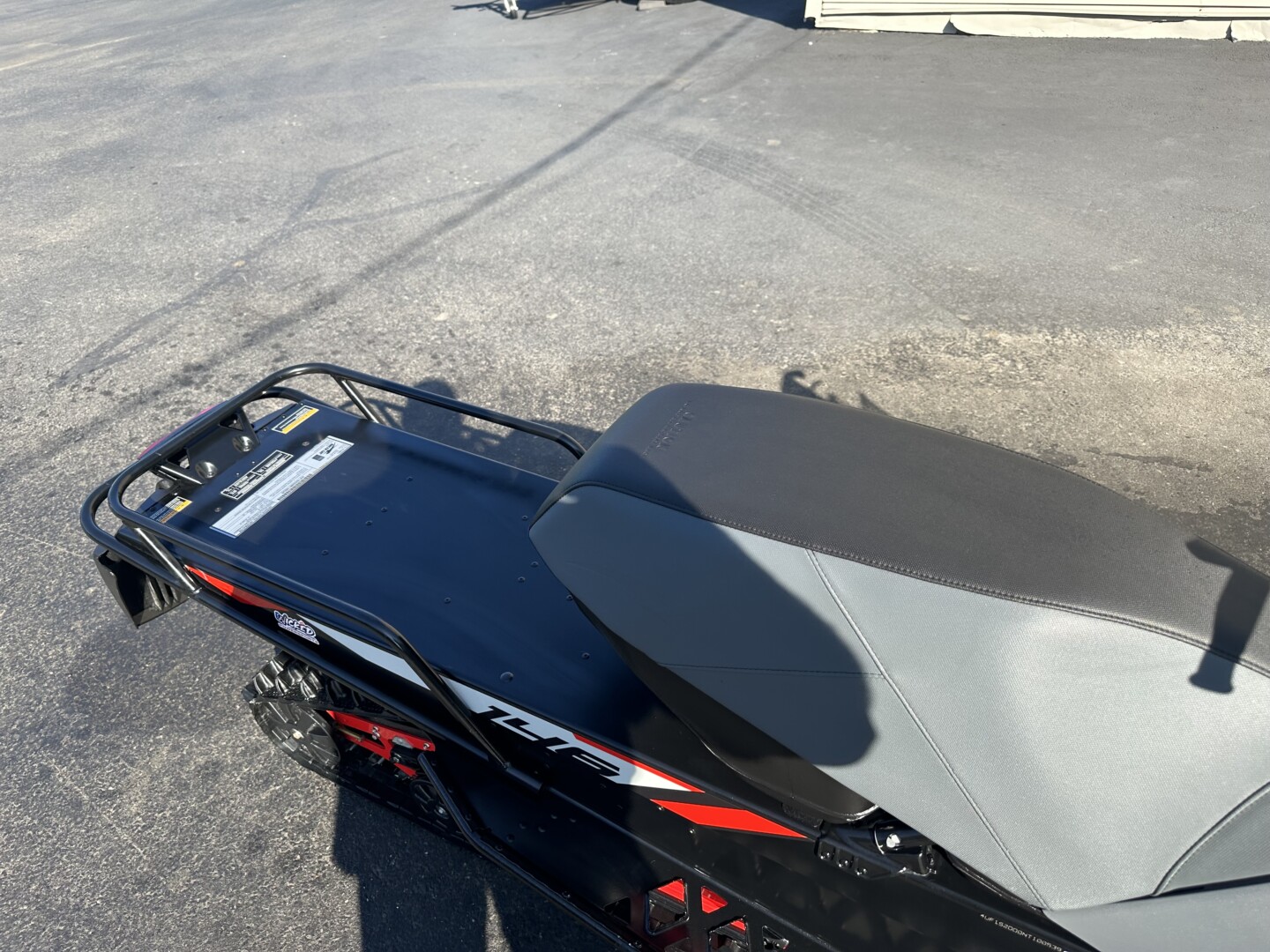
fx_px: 881
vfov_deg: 56.8
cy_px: 476
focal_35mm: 24
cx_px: 635
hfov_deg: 71.6
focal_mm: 6.86
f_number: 1.78
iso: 80
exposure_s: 1/1495
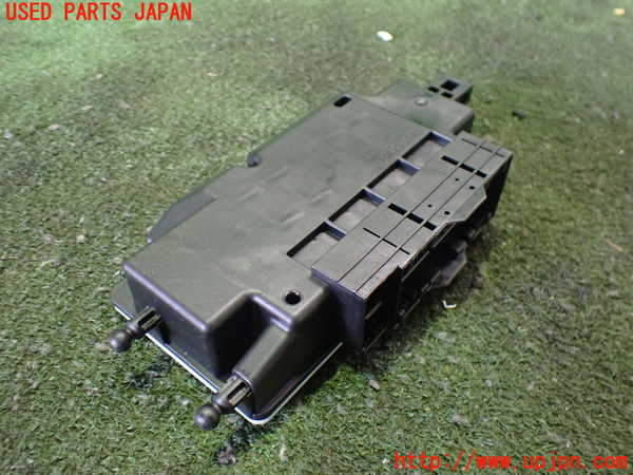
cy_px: 238
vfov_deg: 46.8
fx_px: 549
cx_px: 316
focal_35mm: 30
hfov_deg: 60.0
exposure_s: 1/30
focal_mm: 5.4
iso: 800
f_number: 2.3
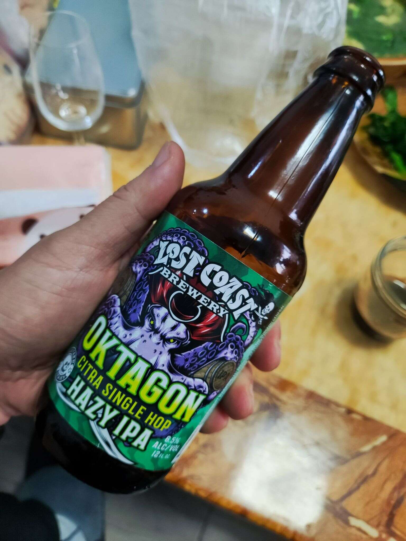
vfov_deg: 69.4
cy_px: 270
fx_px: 391
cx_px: 203
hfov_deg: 54.9
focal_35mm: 25
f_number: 1.79
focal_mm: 4.71
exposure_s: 1/50
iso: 374
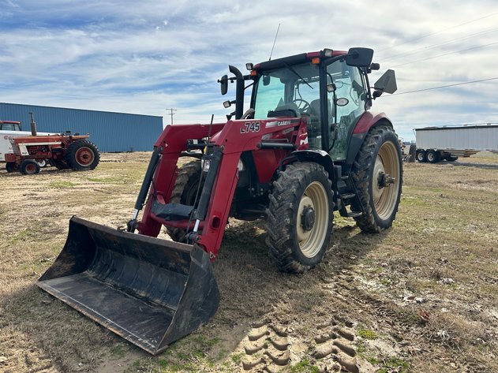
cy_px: 186
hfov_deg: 71.6
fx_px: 345
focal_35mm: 24
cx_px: 249
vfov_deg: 56.8
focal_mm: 6.86
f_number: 1.78
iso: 80
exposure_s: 1/4184
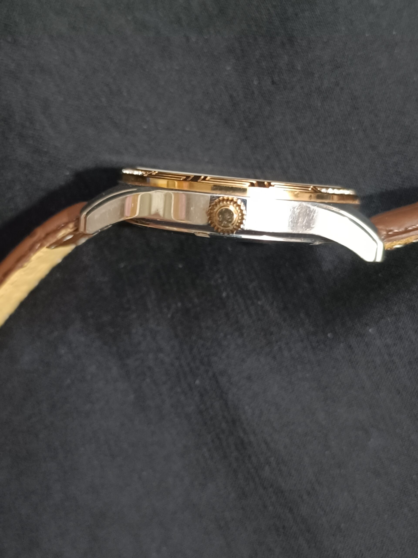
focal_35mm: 24
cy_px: 279
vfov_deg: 71.6
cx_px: 209
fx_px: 386
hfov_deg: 56.8
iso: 2510
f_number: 1.65
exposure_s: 1/25
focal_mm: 6.14
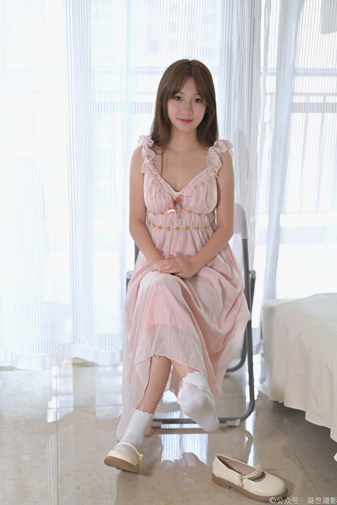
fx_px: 702
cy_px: 252
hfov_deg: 27.0
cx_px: 168
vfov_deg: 39.6
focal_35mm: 50
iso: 560
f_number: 2.5
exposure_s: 1/100
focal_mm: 50
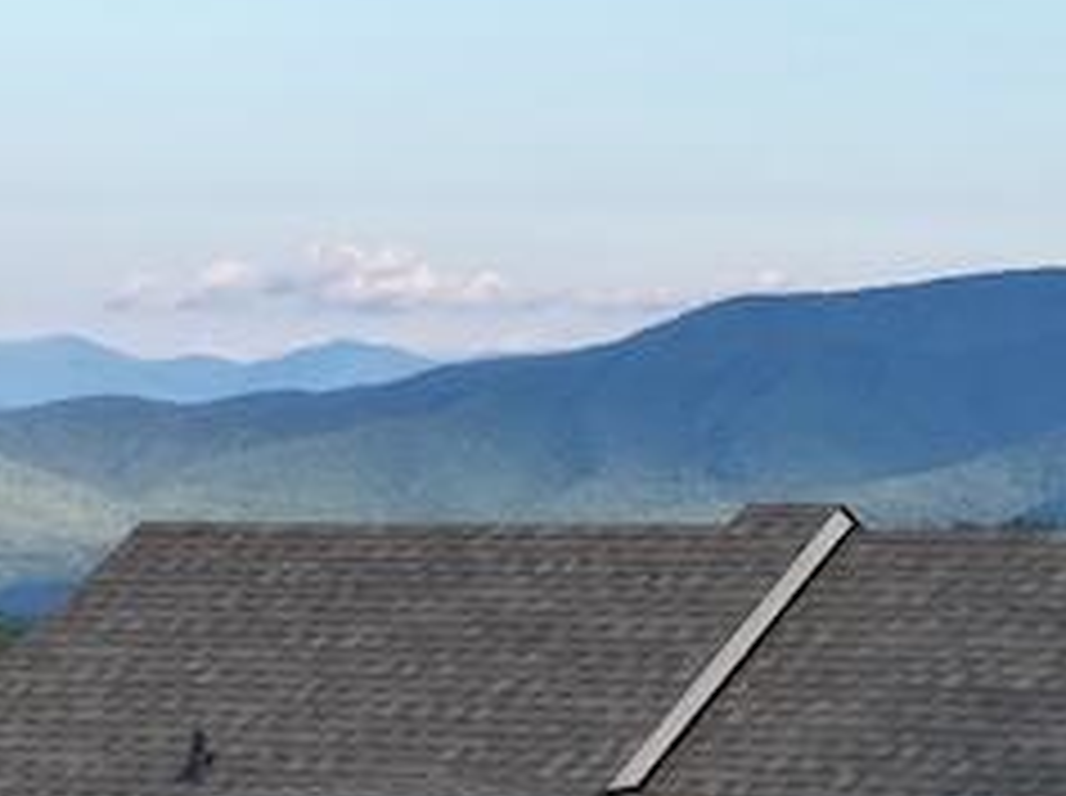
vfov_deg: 10.1
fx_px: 4489
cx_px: 1363
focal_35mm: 146
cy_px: 483
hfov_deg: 13.1
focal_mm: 12.29
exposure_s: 1/640
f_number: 2.8
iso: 170
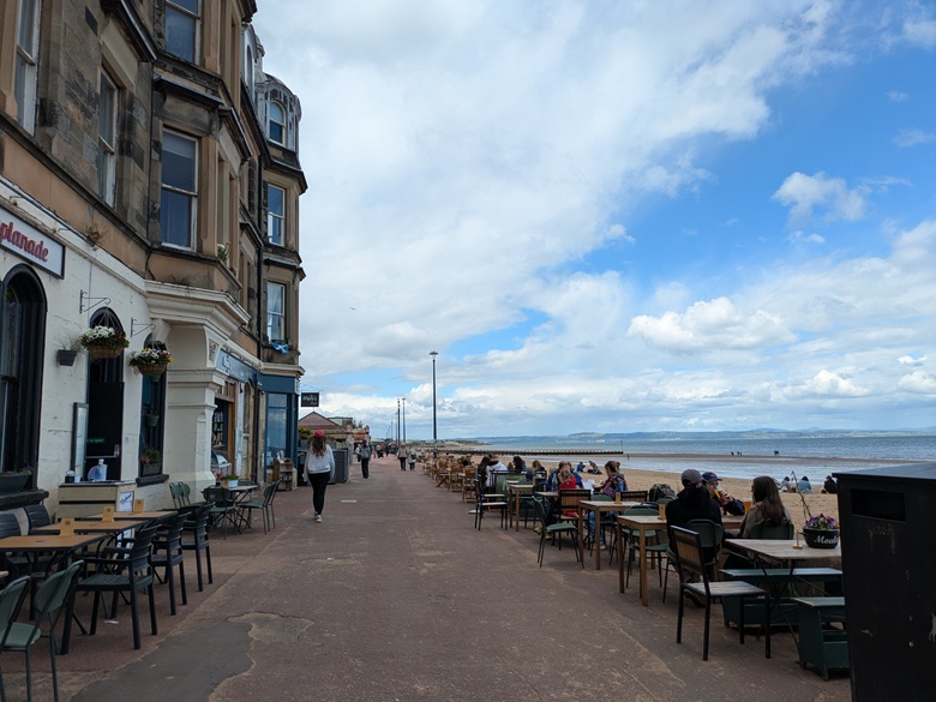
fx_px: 676
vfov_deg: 54.9
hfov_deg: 69.4
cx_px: 468
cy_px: 351
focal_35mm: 25
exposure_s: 1/2451
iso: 69
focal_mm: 5.43
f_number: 1.89
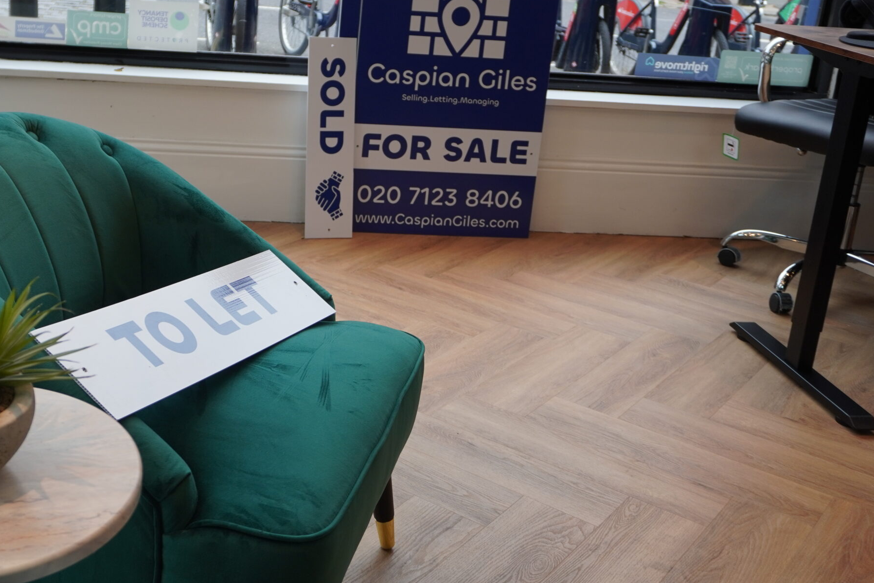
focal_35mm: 47
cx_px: 285
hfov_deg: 41.3
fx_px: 1141
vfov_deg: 28.6
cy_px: 218
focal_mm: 22
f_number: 4
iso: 250
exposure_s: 1/160
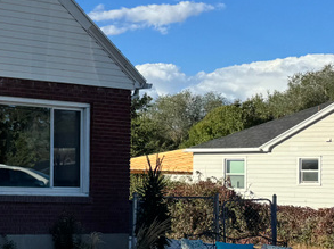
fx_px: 809
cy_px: 149
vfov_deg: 17.5
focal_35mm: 84
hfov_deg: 18.9
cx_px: -234
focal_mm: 6.76
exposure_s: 1/2506
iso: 80
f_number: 1.78
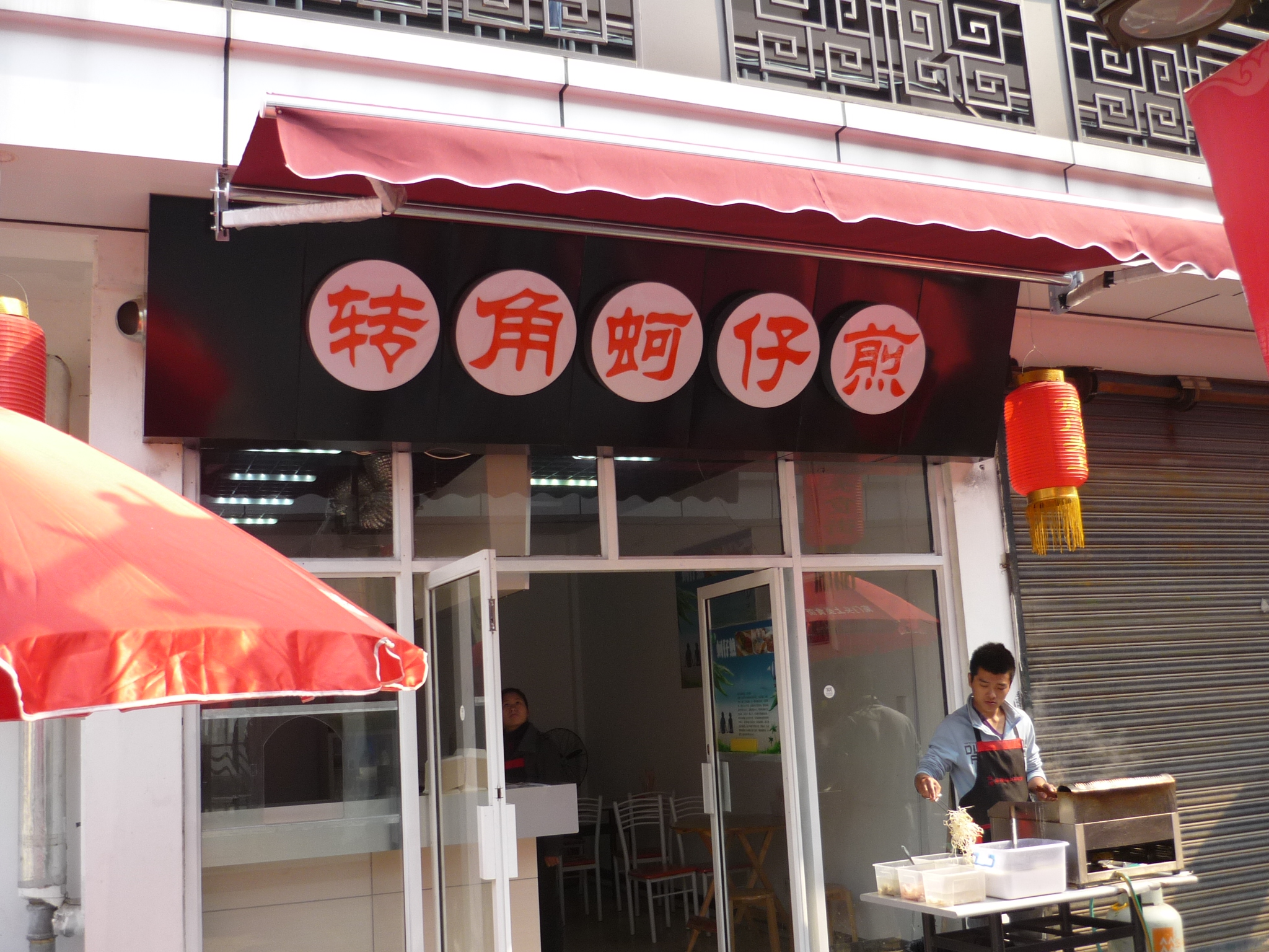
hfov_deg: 55.4
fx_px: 1210
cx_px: 634
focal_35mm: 33
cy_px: 476
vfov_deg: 42.9
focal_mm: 5.5
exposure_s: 1/200
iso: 100
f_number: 2.8
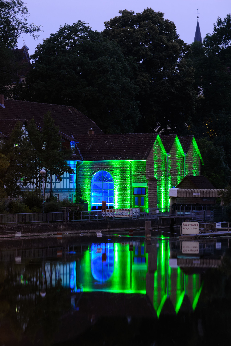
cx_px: 116
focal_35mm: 143
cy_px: 173
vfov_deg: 14.3
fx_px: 1376
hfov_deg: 9.6
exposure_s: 3.5
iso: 800
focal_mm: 95
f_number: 8
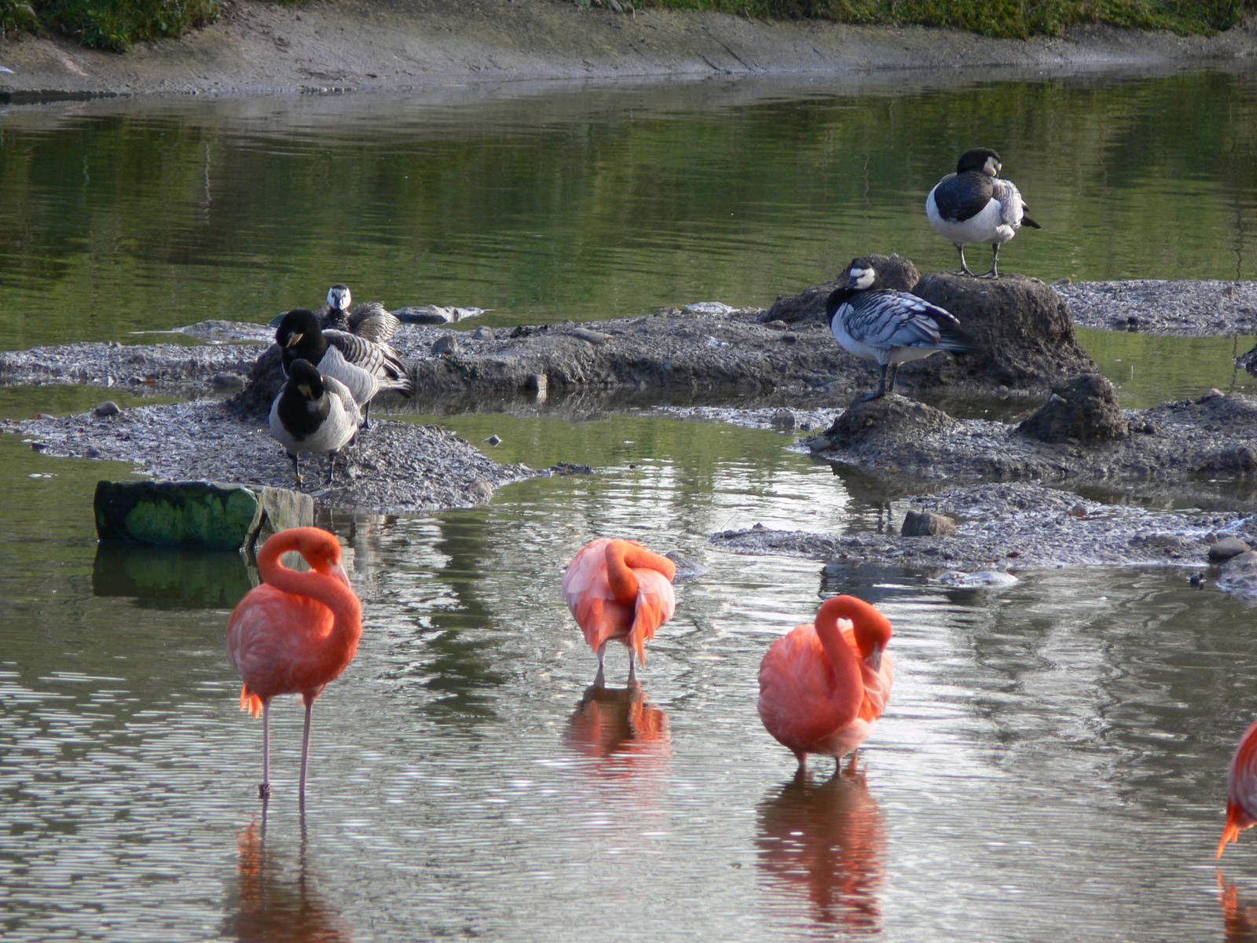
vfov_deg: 3.5
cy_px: 472
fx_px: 15251
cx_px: 628
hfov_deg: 4.7
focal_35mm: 420
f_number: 4.5
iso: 80
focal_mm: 88.8
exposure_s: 1/100
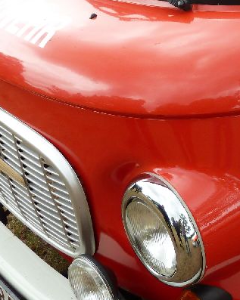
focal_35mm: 63
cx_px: 301
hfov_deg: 22.0
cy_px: 36
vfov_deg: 29.0
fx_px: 560
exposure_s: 1/125
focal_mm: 4.1
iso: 80
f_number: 3.5
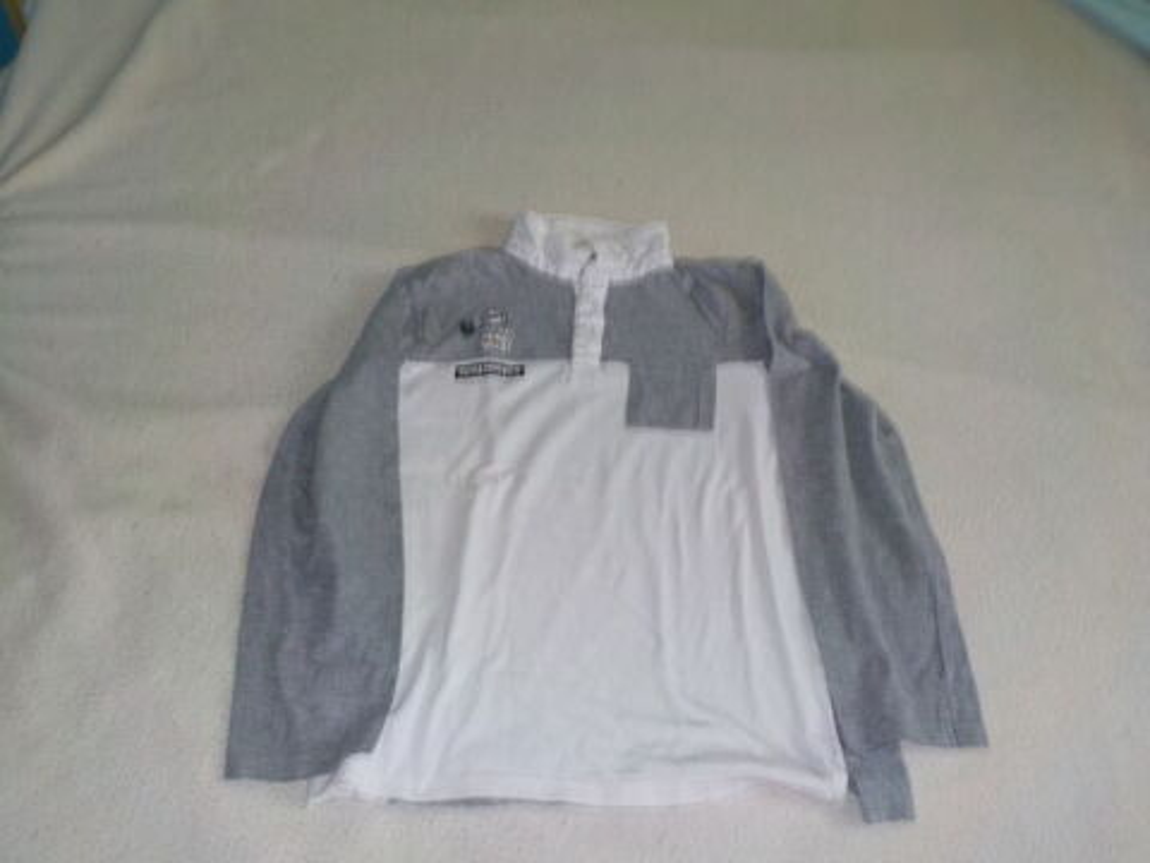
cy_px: 432
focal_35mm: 30
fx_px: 997
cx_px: 575
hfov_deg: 60.0
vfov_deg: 46.8
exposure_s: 1/30
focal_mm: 4.1
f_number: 3.3
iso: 200
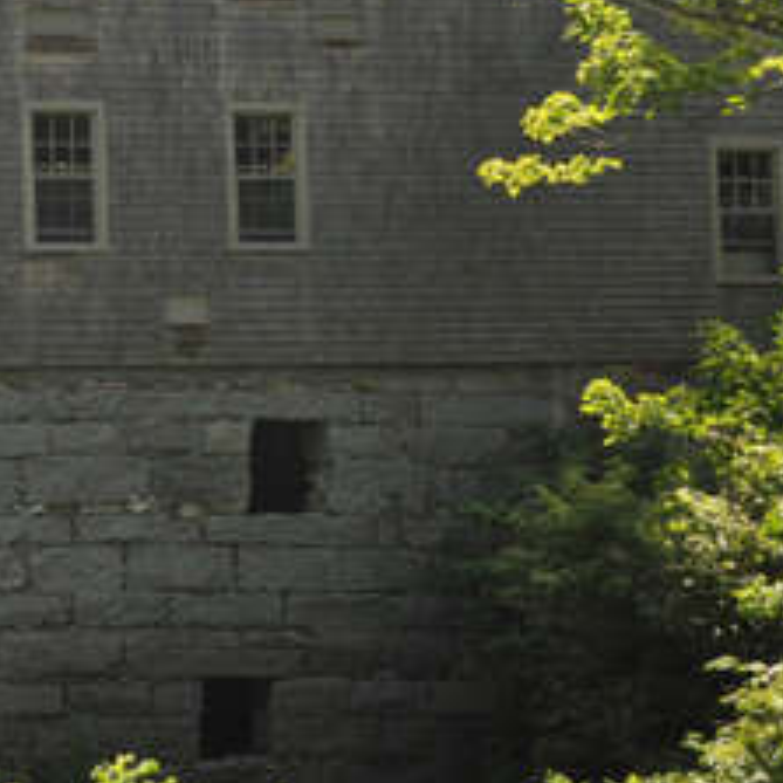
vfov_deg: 11.9
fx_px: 3736
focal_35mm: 146
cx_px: -492
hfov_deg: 11.3
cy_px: 97
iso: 400
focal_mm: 32
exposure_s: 1/640
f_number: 7.1
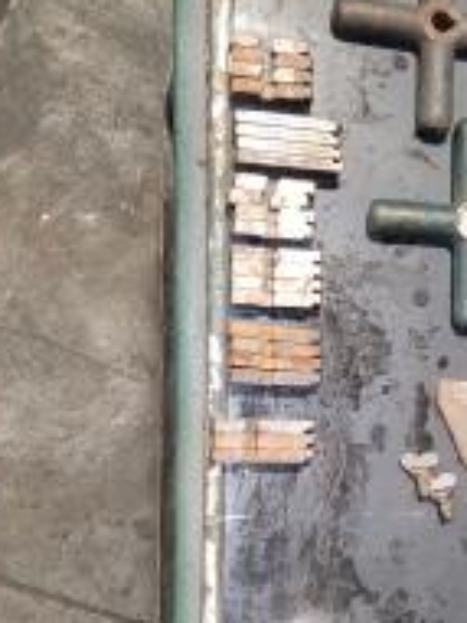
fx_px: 1098
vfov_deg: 31.4
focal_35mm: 61
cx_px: 503
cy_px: 431
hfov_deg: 22.7
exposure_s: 1/15
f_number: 1.8
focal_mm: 5.4
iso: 125
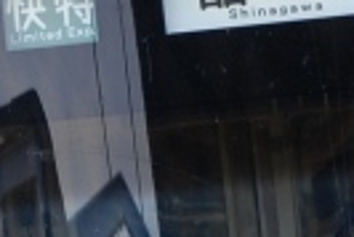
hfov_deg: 2.0
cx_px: -205
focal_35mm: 1050
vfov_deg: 1.3
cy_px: 340
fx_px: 10336
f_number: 4.8
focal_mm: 116
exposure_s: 1/320
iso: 200
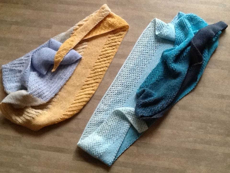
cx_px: 115
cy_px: 86
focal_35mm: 44
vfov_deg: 32.9
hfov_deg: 42.9
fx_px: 292
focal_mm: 2.03
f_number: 2.4
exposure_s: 1/30
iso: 160
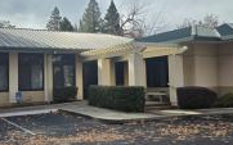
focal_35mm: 54
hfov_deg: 37.4
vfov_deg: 23.9
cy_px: 62
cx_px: 95
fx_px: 343
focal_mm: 5.4
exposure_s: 1/1849
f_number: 1.8
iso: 25
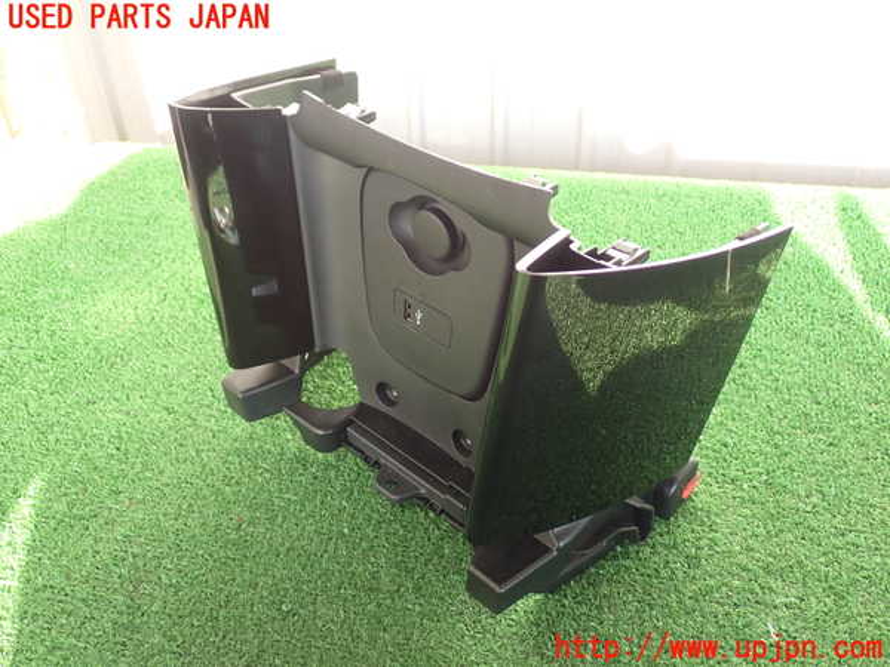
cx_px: 445
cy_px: 334
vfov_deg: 39.7
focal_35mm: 36
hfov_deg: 51.4
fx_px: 926
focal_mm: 6.37
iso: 100
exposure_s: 1/80
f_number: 2.5
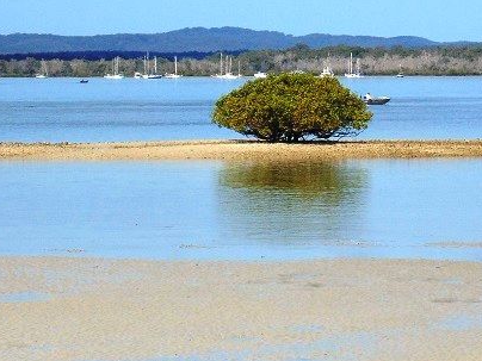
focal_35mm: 307
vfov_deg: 4.8
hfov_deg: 6.5
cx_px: 276
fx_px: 4275
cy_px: 126
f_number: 5.2
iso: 80
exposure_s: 1/1000
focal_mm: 27.8
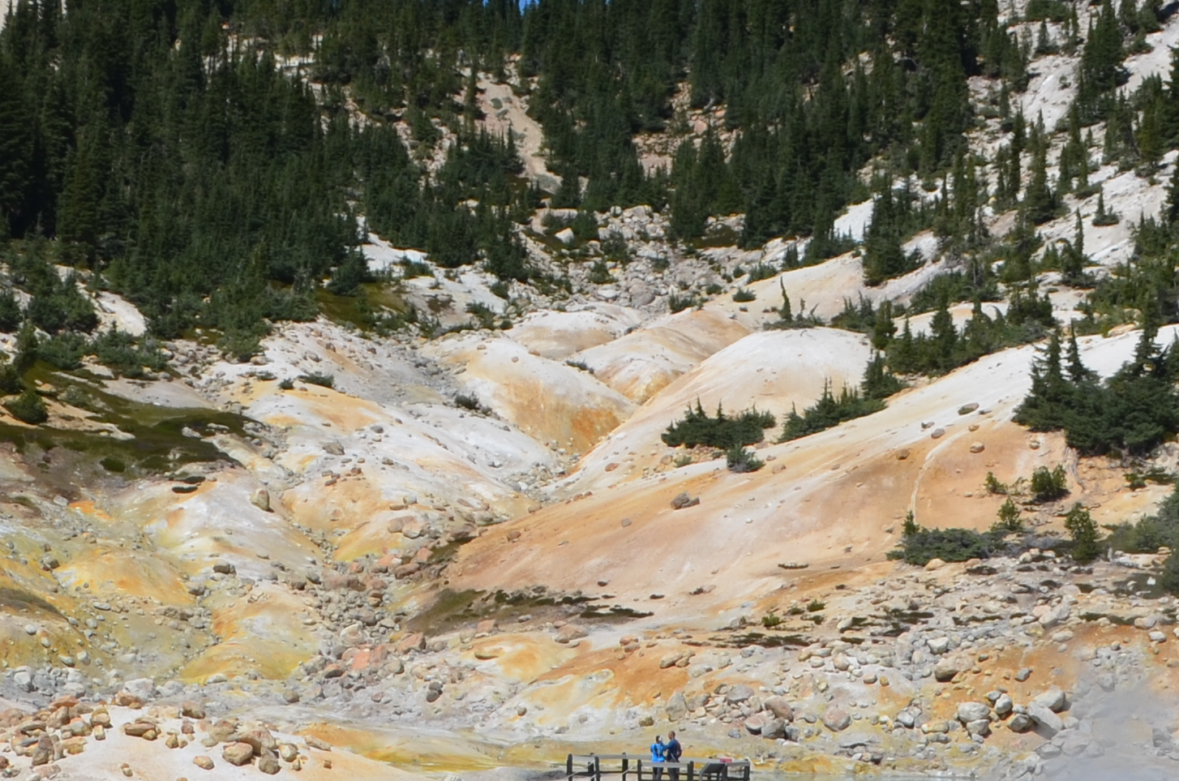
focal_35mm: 122
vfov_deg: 11.2
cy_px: 538
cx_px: 360
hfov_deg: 16.8
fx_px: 3987
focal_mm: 24
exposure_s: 1/320
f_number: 9
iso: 100
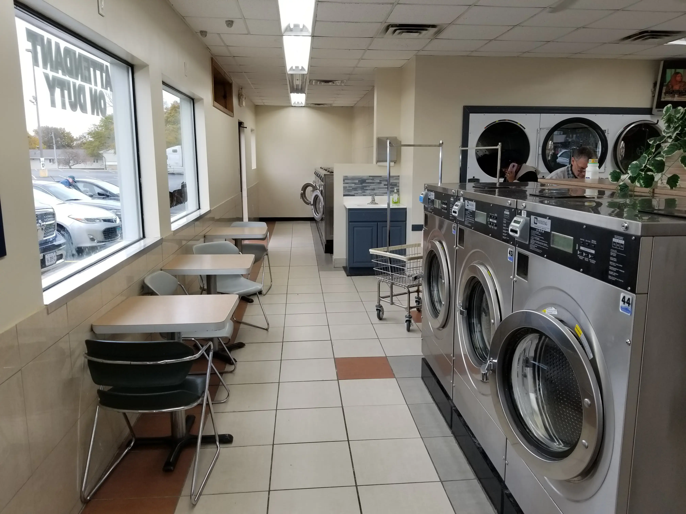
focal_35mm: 26
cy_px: 257
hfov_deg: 67.3
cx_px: 343
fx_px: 515
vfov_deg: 53.1
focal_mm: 4.3
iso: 50
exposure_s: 1/135
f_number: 1.7
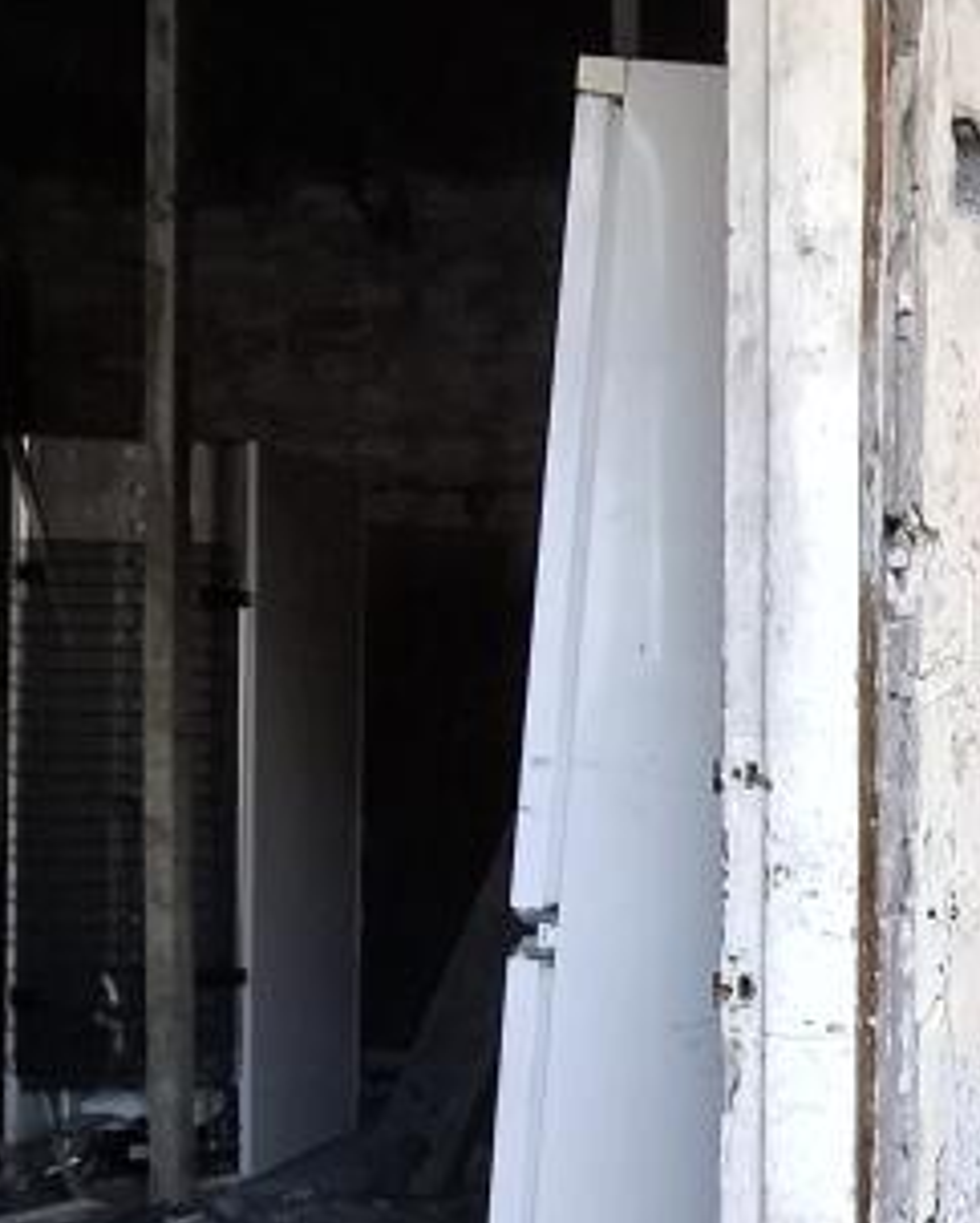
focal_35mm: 43
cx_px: 1377
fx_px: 1557
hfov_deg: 27.2
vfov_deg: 42.6
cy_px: 741
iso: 80
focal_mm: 1.74
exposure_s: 1/50
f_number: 2.2
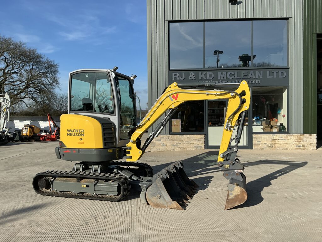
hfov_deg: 63.4
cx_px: 161
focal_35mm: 28
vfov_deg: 49.7
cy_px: 121
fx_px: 260
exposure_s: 1/2227
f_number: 1.8
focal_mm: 3
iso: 25
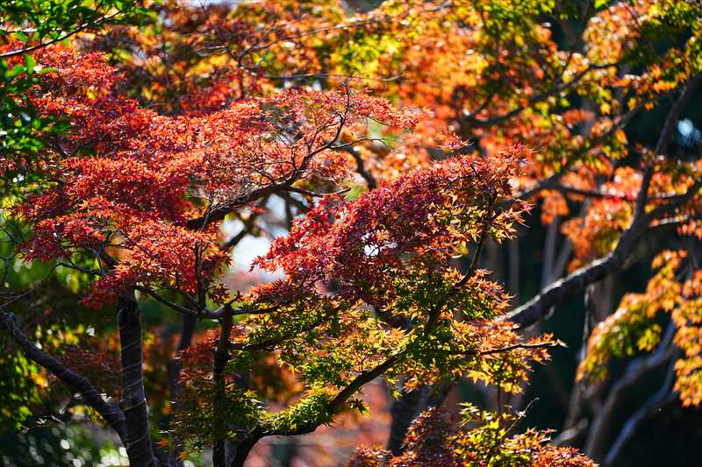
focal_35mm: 400
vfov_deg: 3.4
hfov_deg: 5.2
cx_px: 351
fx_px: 7798
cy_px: 234
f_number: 5.6
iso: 400
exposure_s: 1/500
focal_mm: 400
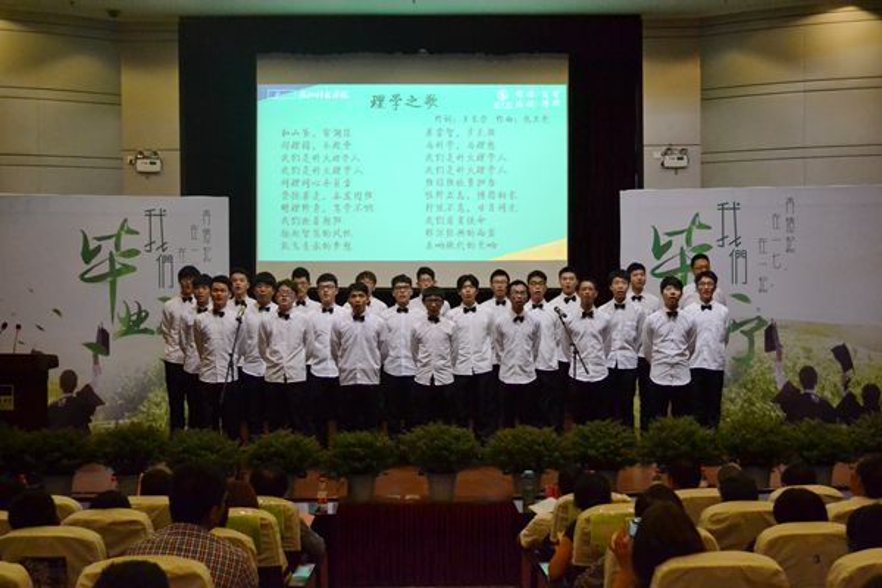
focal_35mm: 52
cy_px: 294
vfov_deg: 25.8
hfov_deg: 37.9
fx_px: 1286
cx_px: 441
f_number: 5.6
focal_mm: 35
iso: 3200
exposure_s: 1/125
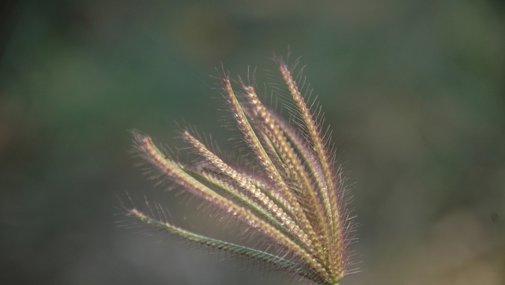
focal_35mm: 315
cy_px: 150
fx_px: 4219
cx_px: 253
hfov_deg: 6.9
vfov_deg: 3.9
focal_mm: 200
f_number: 5.6
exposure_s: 1/100
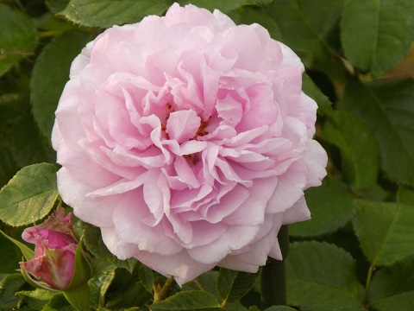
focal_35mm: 489
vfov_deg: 3.0
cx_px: 207
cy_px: 156
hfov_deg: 4.1
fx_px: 5848
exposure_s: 1/125
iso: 125
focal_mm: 87
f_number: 5.9
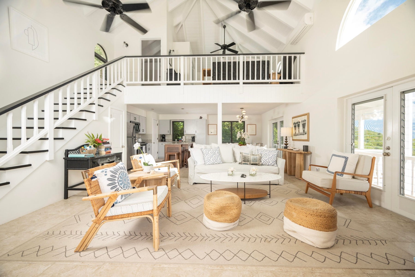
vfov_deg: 81.2
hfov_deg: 104.3
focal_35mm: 14
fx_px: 161
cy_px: 138
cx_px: 208
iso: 320
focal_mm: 14
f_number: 6.3
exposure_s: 1/60
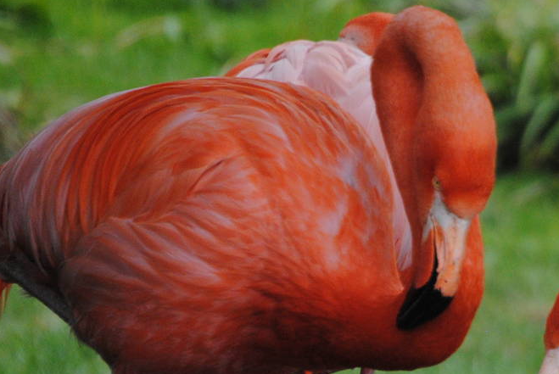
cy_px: 419
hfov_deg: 2.8
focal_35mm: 728
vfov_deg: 1.9
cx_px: 499
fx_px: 11317
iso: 640
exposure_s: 1/500
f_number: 5.6
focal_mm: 200
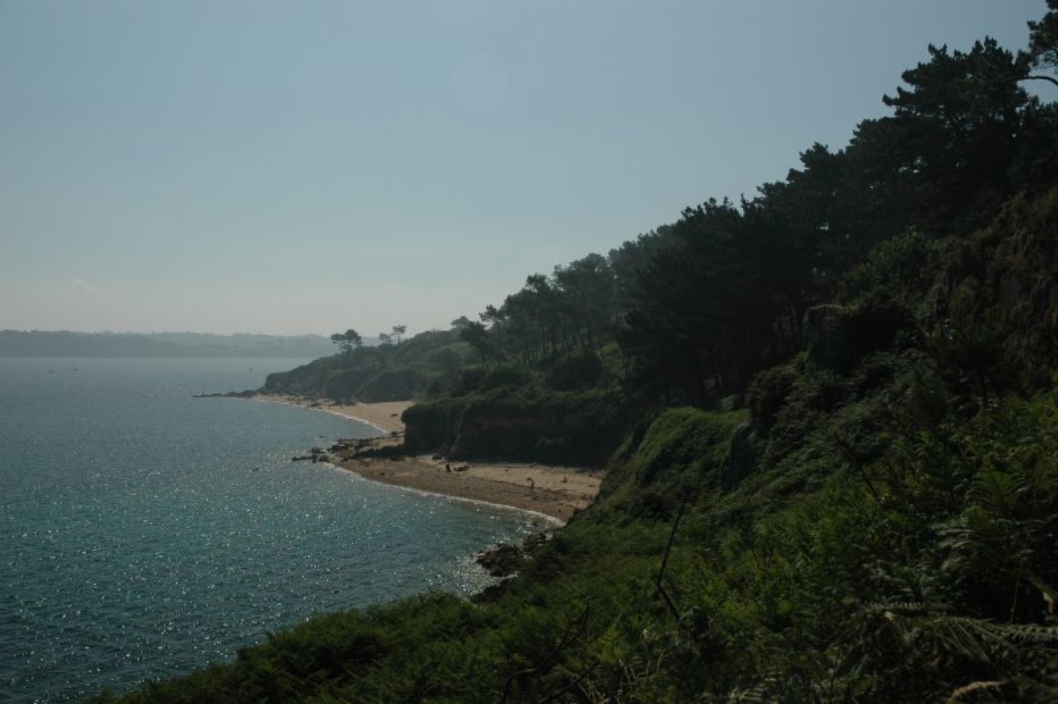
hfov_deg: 45.0
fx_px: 1277
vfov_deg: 30.8
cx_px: 529
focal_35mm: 44
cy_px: 352
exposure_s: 1/400
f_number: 8
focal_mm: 29
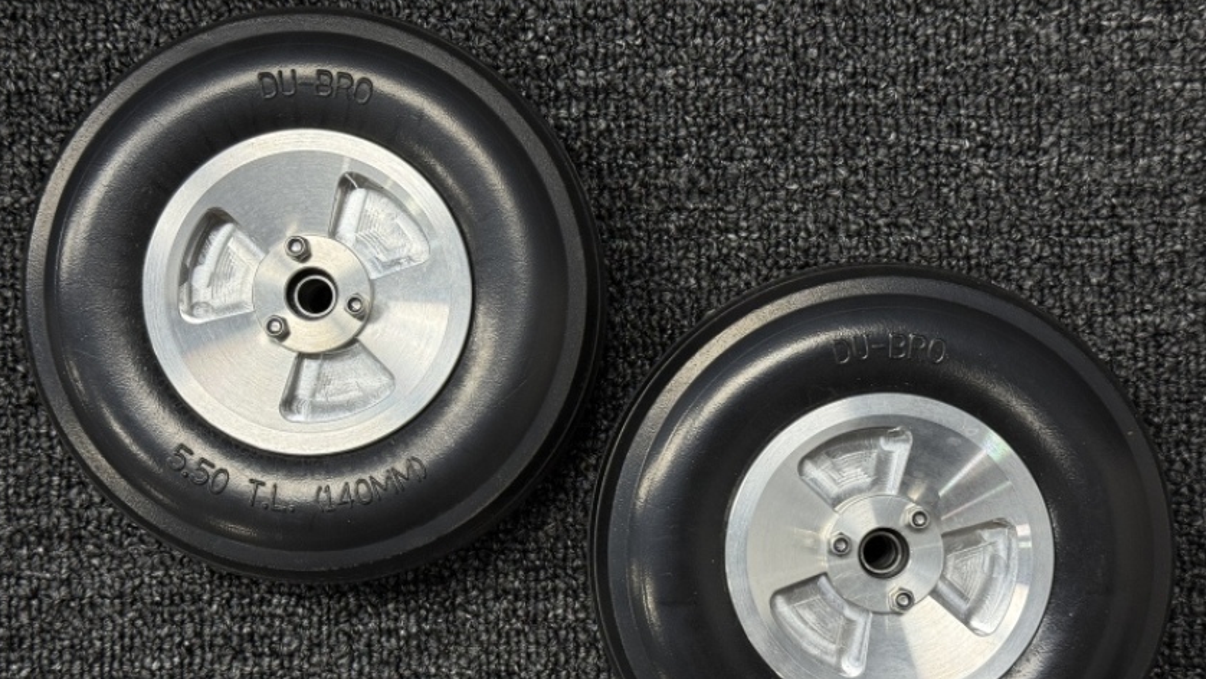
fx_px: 1695
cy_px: 431
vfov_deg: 22.6
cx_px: 597
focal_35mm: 53
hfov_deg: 39.2
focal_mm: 6.76
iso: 50
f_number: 1.78
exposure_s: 1/121
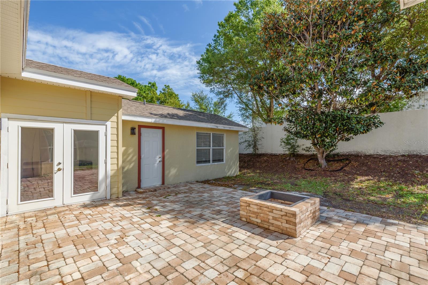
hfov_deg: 96.7
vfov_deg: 73.8
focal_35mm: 16
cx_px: 214
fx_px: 190
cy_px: 142
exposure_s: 1/500
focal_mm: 16
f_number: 10
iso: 320
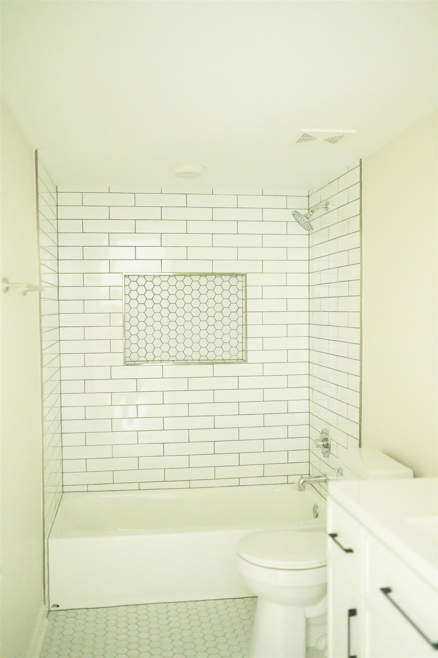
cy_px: 329
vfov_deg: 54.5
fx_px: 640
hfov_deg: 37.8
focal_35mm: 35
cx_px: 219
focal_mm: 35
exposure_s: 1/400
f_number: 1.8
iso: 40000
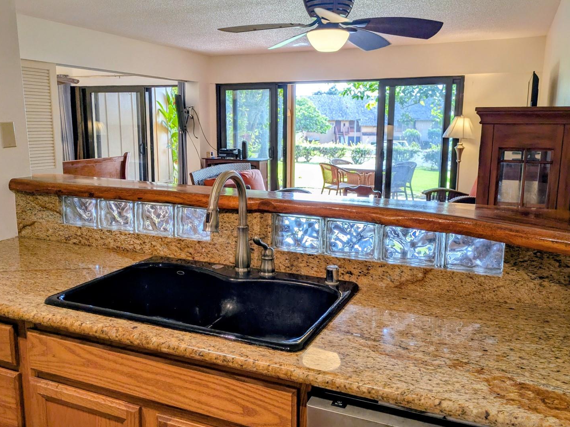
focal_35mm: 28
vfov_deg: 49.7
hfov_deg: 63.4
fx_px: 461
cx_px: 283
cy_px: 220
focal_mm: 5.43
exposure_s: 1/153
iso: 62
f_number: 1.89
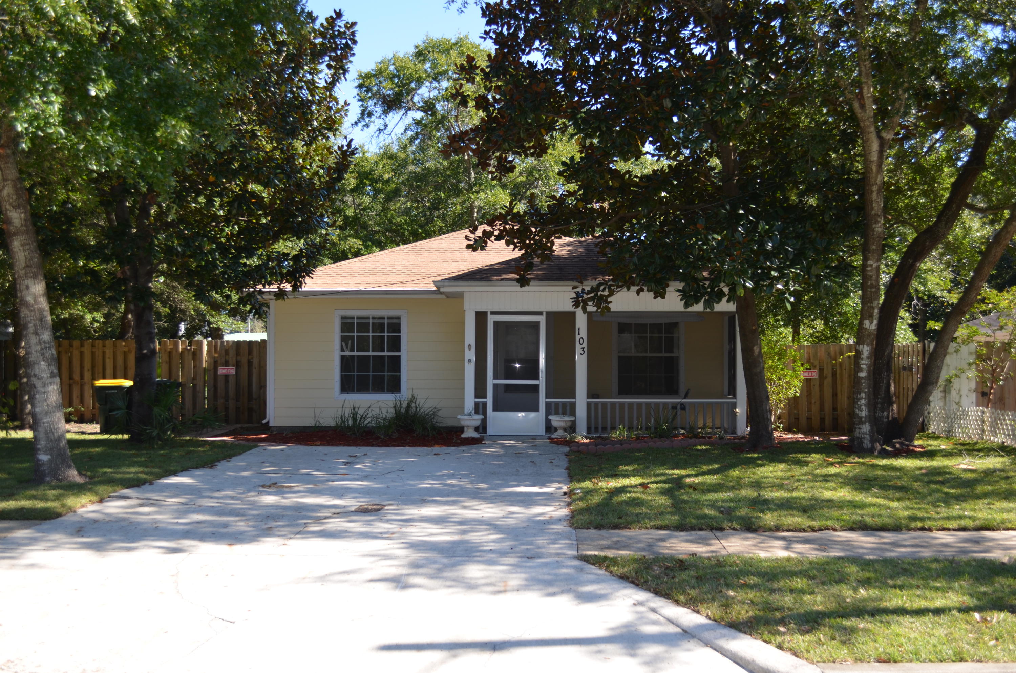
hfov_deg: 53.2
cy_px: 336
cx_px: 508
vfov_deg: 36.7
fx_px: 1014
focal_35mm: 36
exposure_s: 1/200
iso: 100
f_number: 5.6
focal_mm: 24
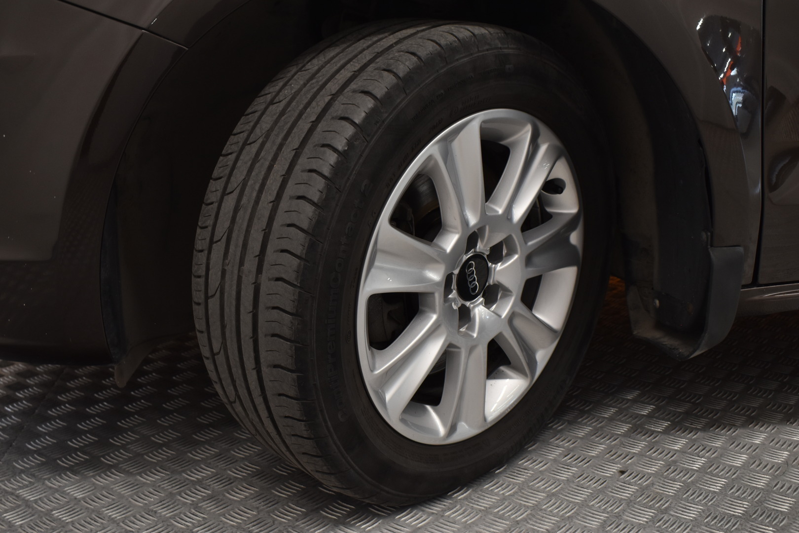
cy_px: 266
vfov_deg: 33.0
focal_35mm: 40
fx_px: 899
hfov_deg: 47.9
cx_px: 400
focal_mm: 27
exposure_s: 1/13
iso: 400
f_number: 6.3
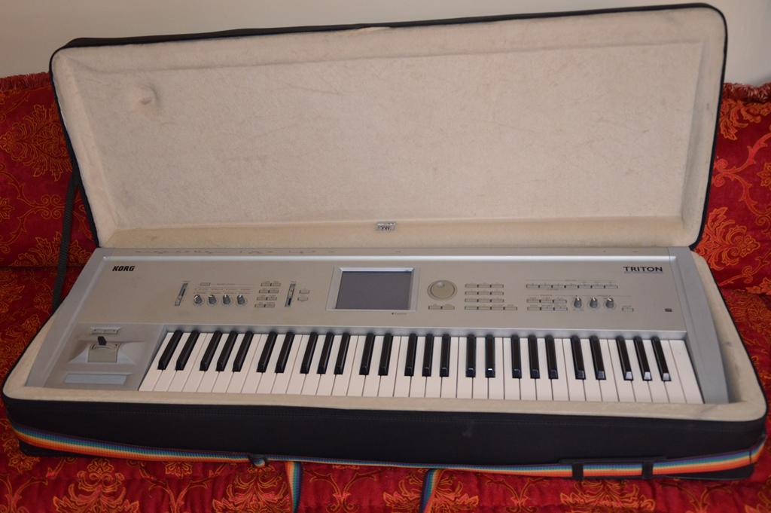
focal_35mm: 36
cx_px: 386
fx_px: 770
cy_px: 256
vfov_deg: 36.8
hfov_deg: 53.2
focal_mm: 24
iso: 1400
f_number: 3.8
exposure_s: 1/60
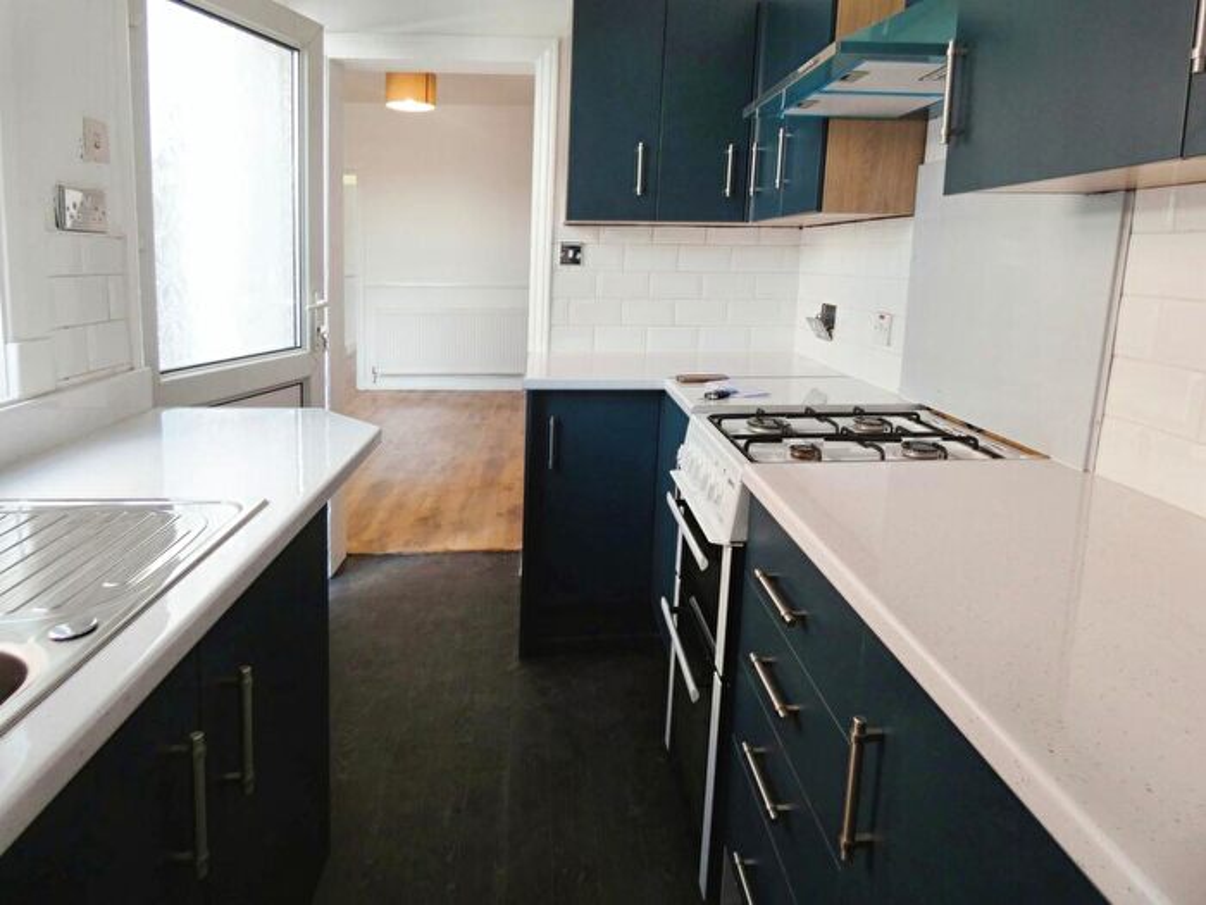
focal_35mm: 20
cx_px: 603
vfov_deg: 66.0
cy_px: 452
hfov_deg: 81.7
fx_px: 697
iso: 125
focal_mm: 3.6
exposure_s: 1/60
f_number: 2.8
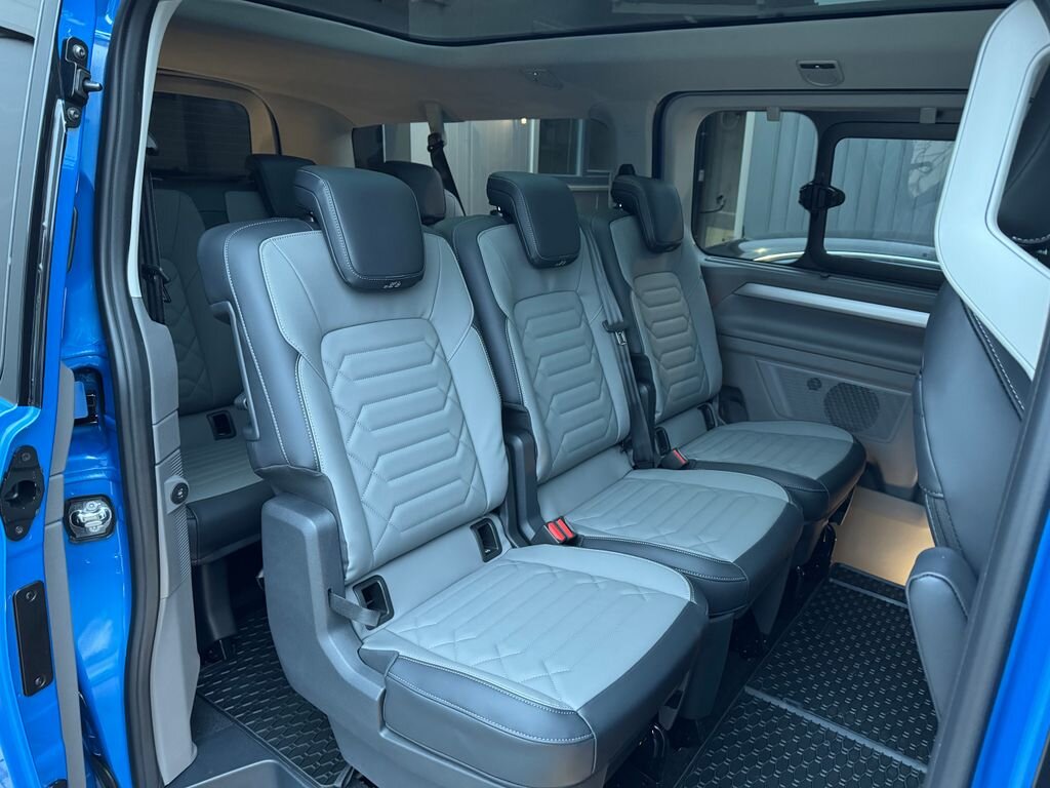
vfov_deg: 56.8
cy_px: 394
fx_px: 728
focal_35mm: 24
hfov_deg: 71.6
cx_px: 525
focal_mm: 6.76
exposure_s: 1/50
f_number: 1.78
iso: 800
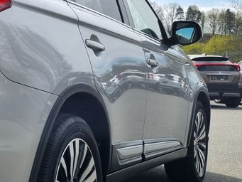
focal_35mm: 78
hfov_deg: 22.5
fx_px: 545
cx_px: -69
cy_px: 53
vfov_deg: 18.8
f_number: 1.8
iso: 50
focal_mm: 5.4
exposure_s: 1/1888
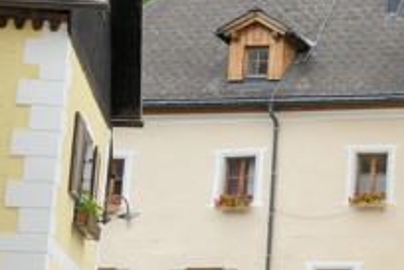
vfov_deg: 10.4
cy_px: 48
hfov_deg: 14.1
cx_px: 673
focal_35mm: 132
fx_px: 1481
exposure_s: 1/100
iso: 1000
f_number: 14
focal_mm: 34
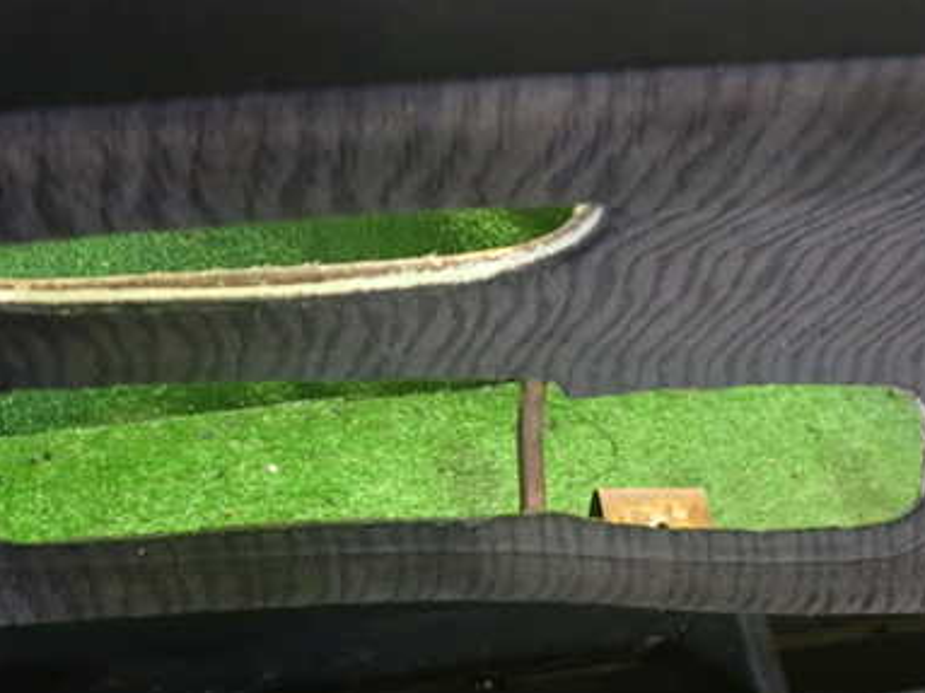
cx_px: 447
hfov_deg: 40.4
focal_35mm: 47
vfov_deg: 30.6
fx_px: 1256
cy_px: 481
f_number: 2.3
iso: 800
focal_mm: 5.4
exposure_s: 1/15
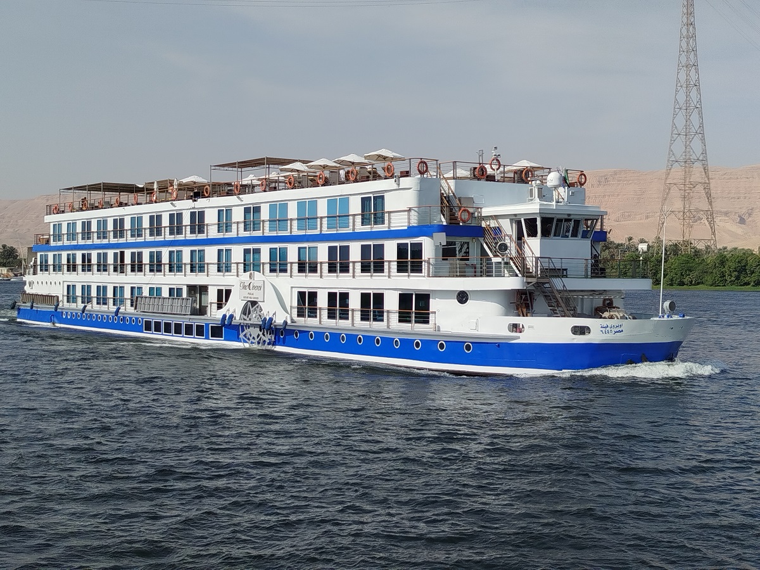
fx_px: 1098
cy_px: 285
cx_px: 380
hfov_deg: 38.2
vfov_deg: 29.1
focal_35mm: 50
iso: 50
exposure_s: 1/1784
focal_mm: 5.31
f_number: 1.7
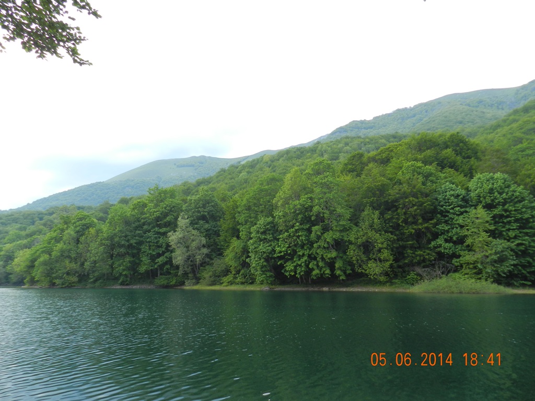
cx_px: 268
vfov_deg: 58.9
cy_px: 200
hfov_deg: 73.9
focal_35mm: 23
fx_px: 355
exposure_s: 1/125
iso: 160
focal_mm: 4
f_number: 3.4
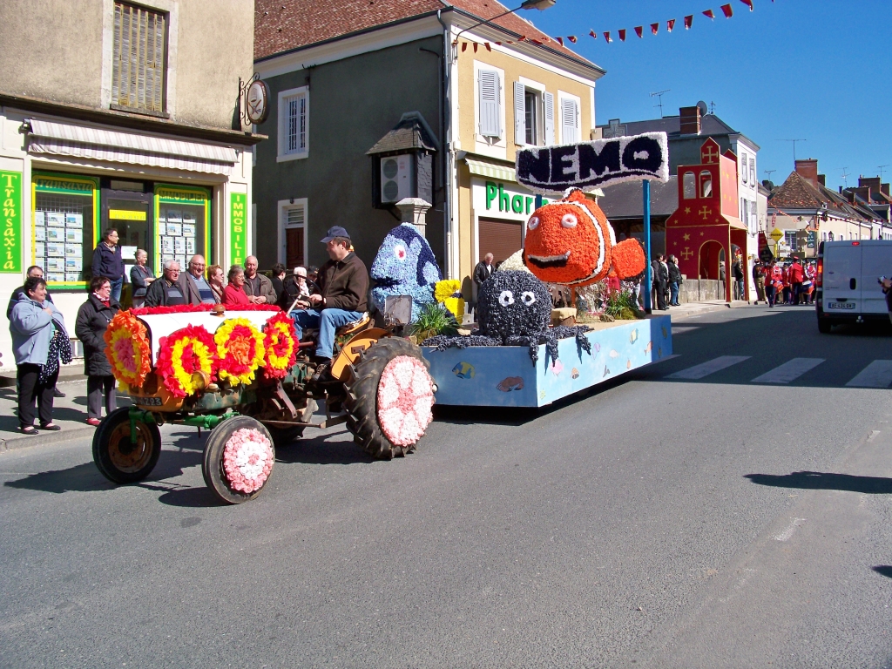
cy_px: 334
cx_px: 446
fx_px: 850
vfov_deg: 42.9
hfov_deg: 55.4
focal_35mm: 33
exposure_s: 1/1000
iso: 100
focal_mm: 5.85
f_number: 4
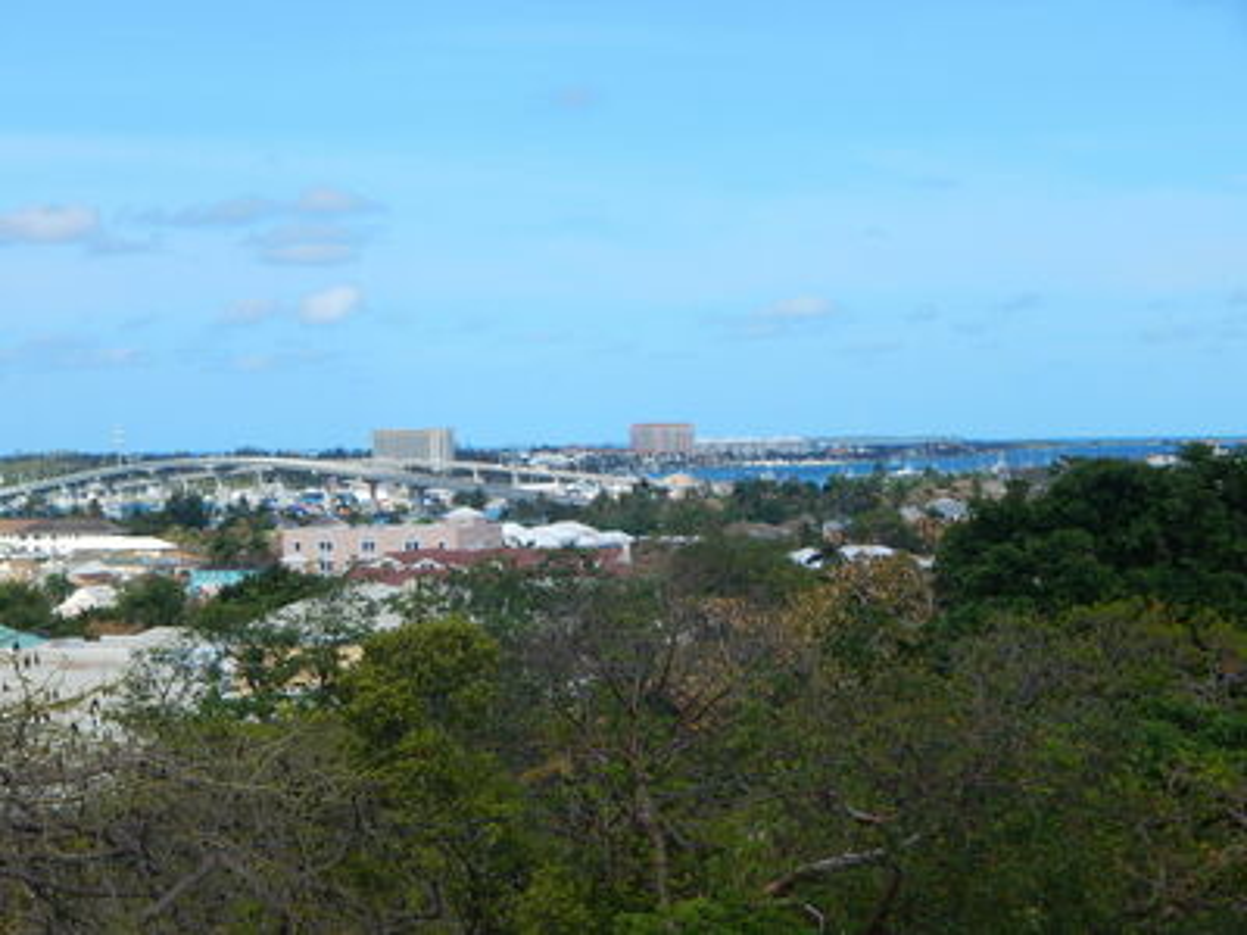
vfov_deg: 17.4
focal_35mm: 85
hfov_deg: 23.0
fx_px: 3062
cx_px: 624
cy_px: 468
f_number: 4.3
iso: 125
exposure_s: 1/800
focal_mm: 15.3
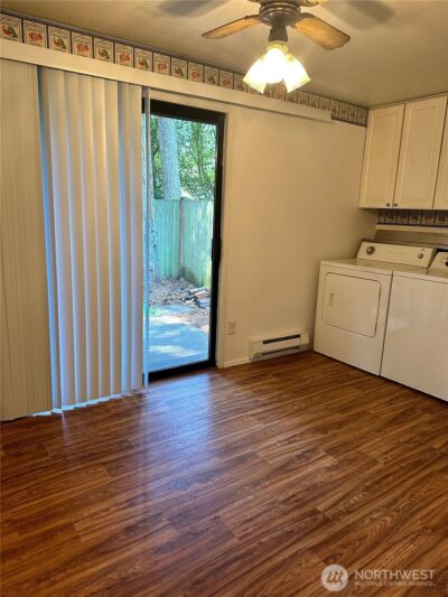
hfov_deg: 56.8
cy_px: 298
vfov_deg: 71.6
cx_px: 224
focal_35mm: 24
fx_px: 414
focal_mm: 6.86
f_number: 1.78
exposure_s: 1/60
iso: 250
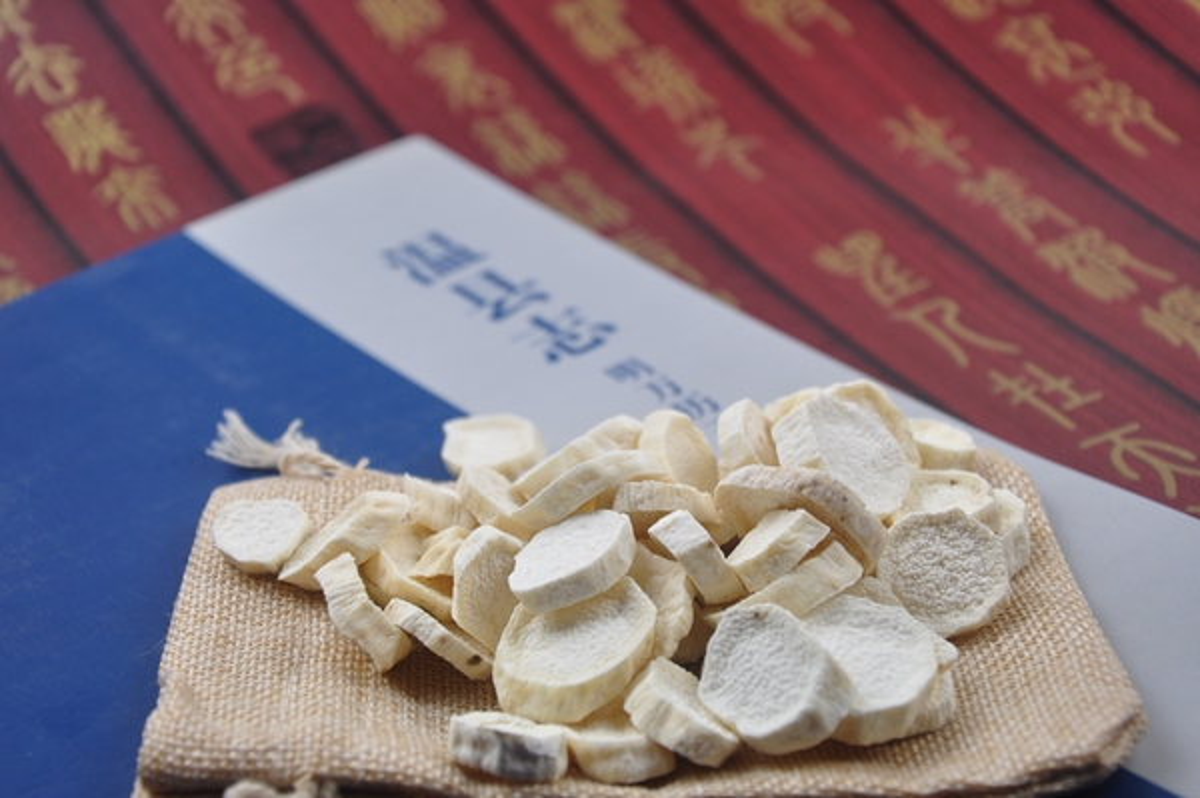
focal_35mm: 75
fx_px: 2498
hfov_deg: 27.0
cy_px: 399
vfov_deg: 18.2
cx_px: 600
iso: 400
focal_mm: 50
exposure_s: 1/50
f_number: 8
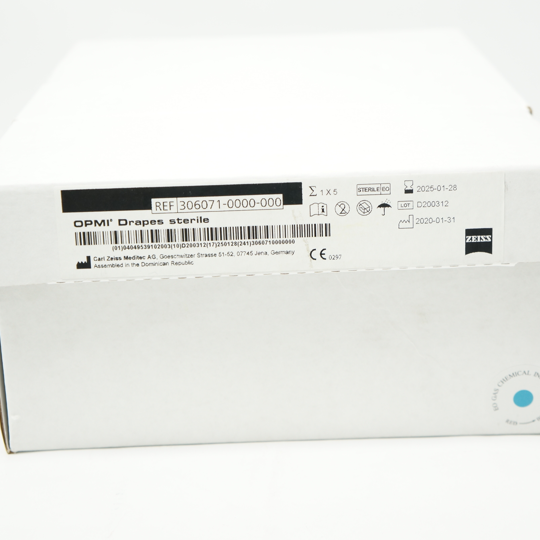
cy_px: 267
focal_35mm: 66
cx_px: 296
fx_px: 1165
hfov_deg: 26.1
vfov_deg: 26.1
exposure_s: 1/80
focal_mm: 34
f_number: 4.5
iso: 400
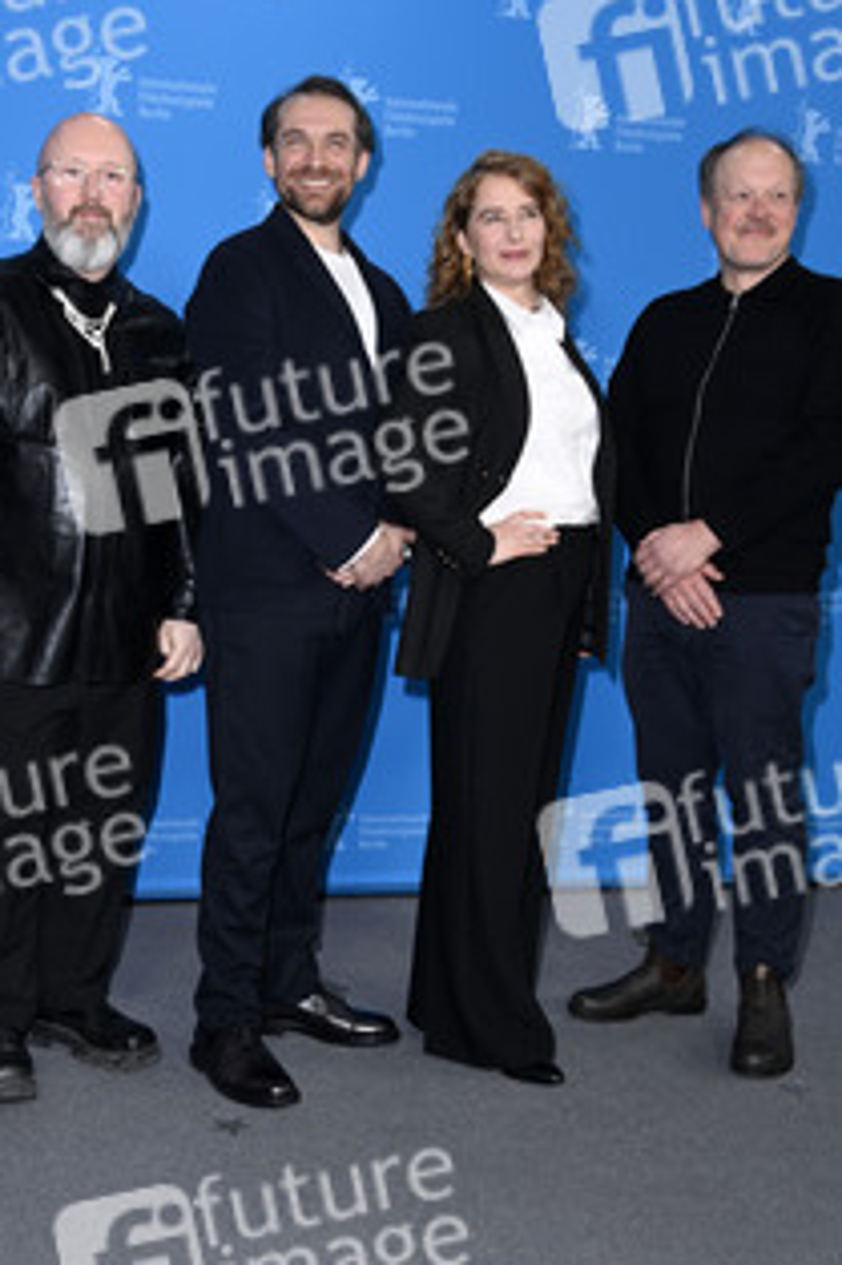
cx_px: 379
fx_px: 1791
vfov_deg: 38.9
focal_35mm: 51
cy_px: 641
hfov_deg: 26.4
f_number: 5.6
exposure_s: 1/250
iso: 1000
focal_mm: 40
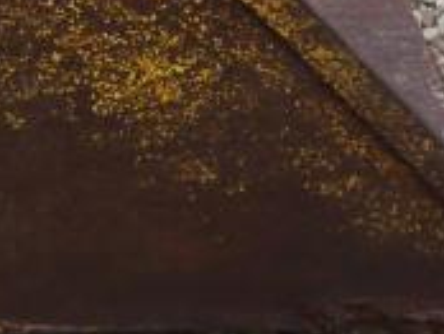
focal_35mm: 223
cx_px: -434
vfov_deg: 6.3
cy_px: -502
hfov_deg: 8.4
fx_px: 2864
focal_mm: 19
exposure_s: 1/200
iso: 160
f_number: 5.6
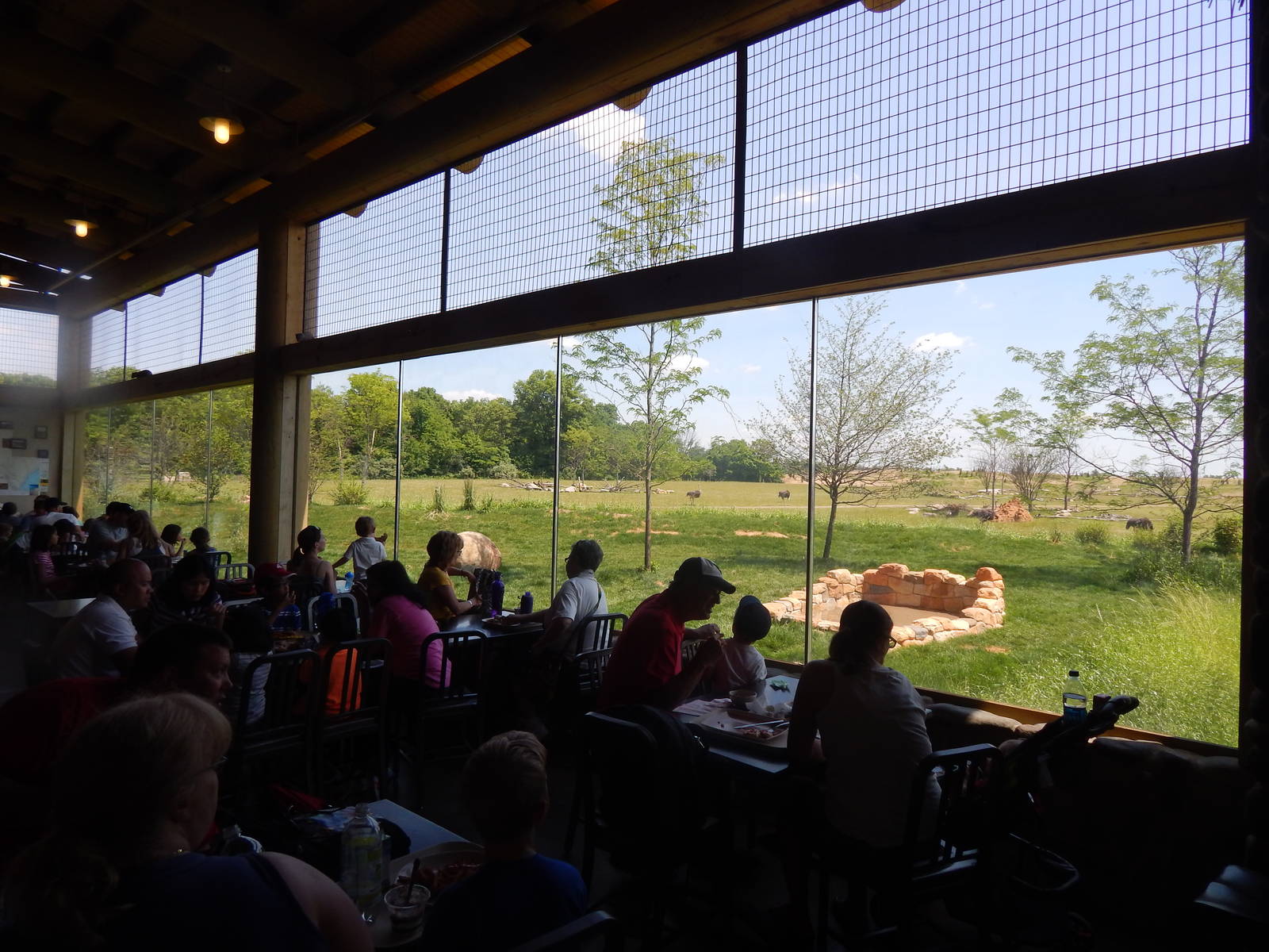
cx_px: 634
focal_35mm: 23
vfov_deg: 58.9
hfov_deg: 73.9
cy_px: 476
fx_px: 843
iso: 125
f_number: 3
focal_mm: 4
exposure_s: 1/800
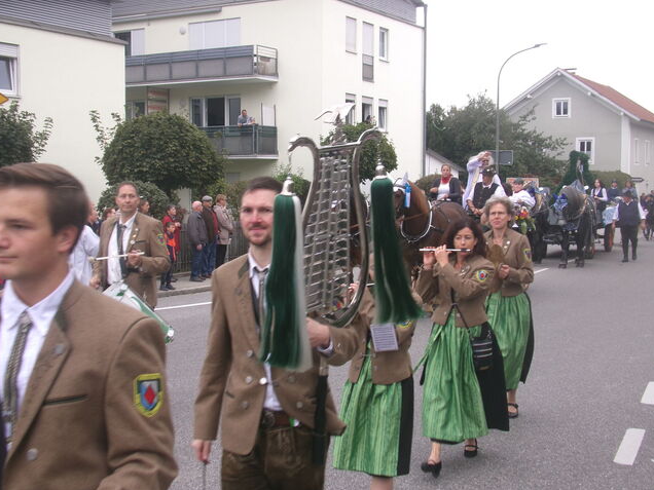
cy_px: 242
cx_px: 325
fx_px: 926
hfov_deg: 38.9
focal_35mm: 49
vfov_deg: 29.7
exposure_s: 1/90
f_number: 4.2
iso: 100
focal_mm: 8.5
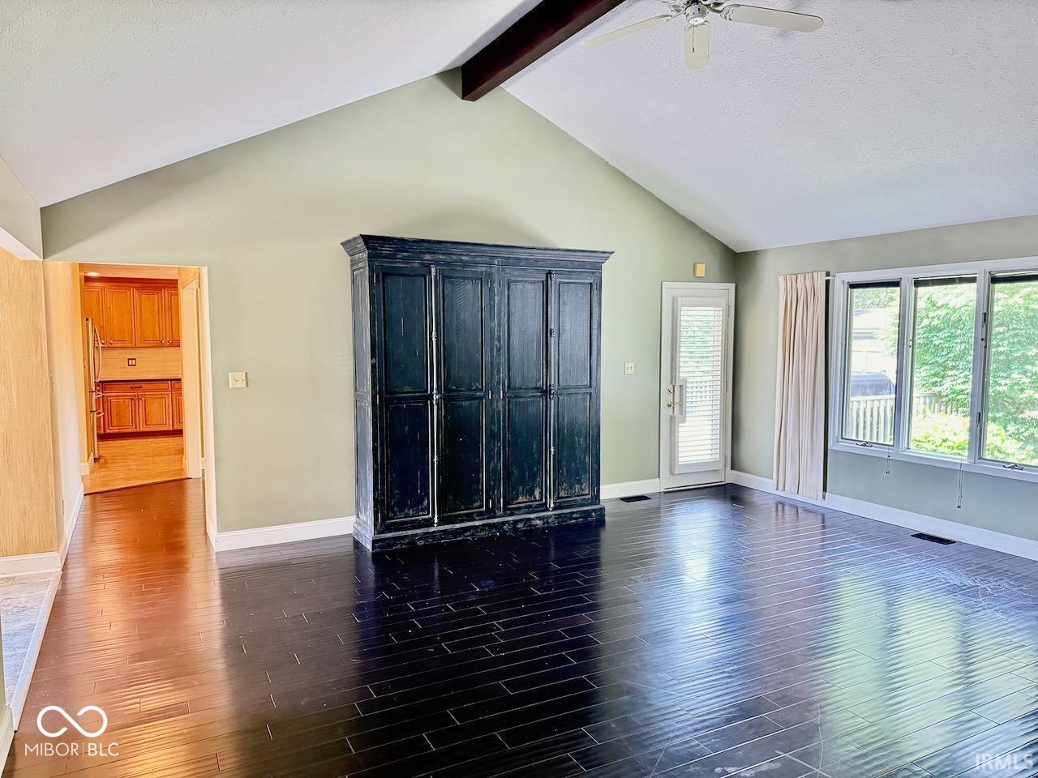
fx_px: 720
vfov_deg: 56.8
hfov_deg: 71.6
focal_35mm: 24
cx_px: 519
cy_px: 389
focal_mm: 6.76
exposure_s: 1/40
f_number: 1.78
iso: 800
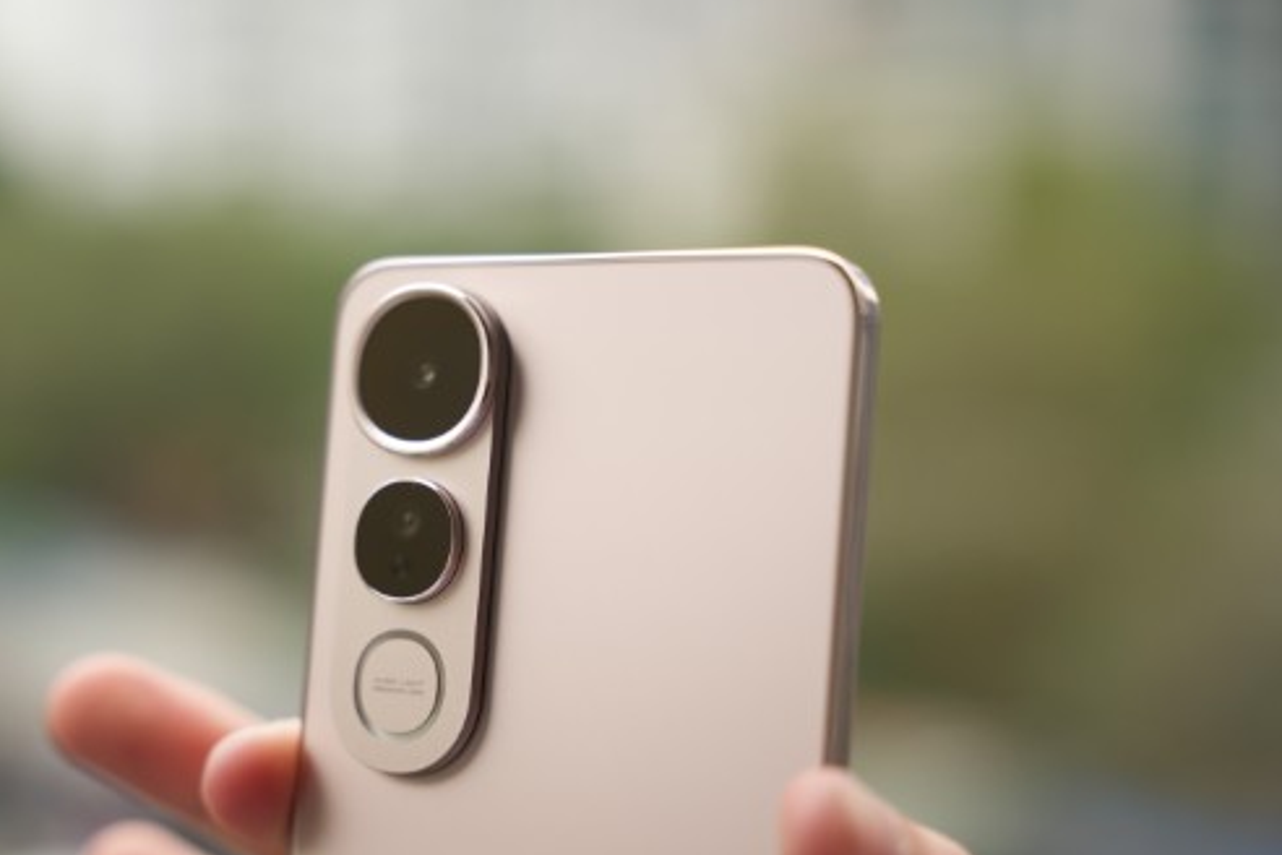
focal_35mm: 73
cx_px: 524
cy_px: 480
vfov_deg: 18.7
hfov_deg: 27.8
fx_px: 2590
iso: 320
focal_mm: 59.6
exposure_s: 1/200
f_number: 2.8
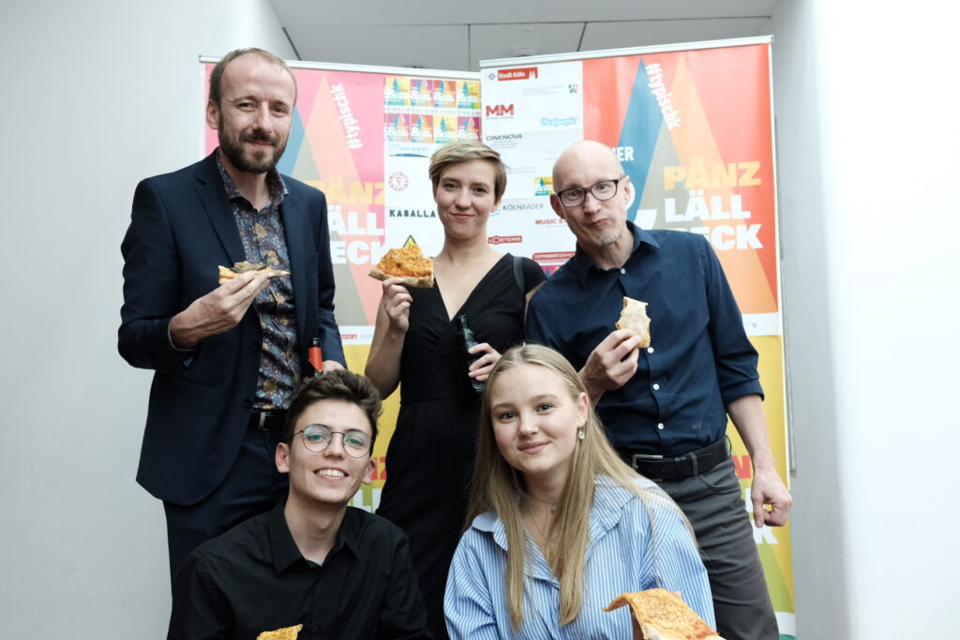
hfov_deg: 58.7
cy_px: 320
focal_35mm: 32
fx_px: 853
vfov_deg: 41.1
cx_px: 480
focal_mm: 21.4
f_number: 4
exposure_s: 1/100
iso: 1600
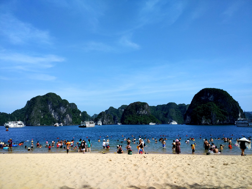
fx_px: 218
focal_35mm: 30
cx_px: 126
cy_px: 94
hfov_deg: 60.0
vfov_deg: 46.8
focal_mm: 4.12
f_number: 2
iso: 101
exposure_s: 1/1545
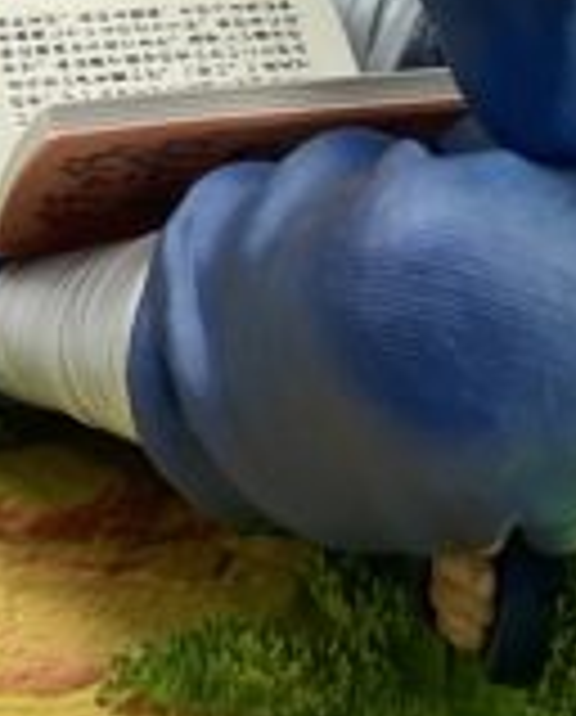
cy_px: -252
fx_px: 3014
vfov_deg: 13.0
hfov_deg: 10.8
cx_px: 580
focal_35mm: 142
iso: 50
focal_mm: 3
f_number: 1.8
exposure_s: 1/100
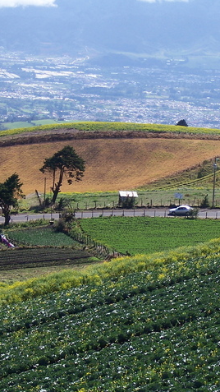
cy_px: 196
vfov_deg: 13.6
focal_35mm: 158
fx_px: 1640
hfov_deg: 7.7
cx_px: 154
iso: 80
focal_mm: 18
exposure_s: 1/350
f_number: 5.6
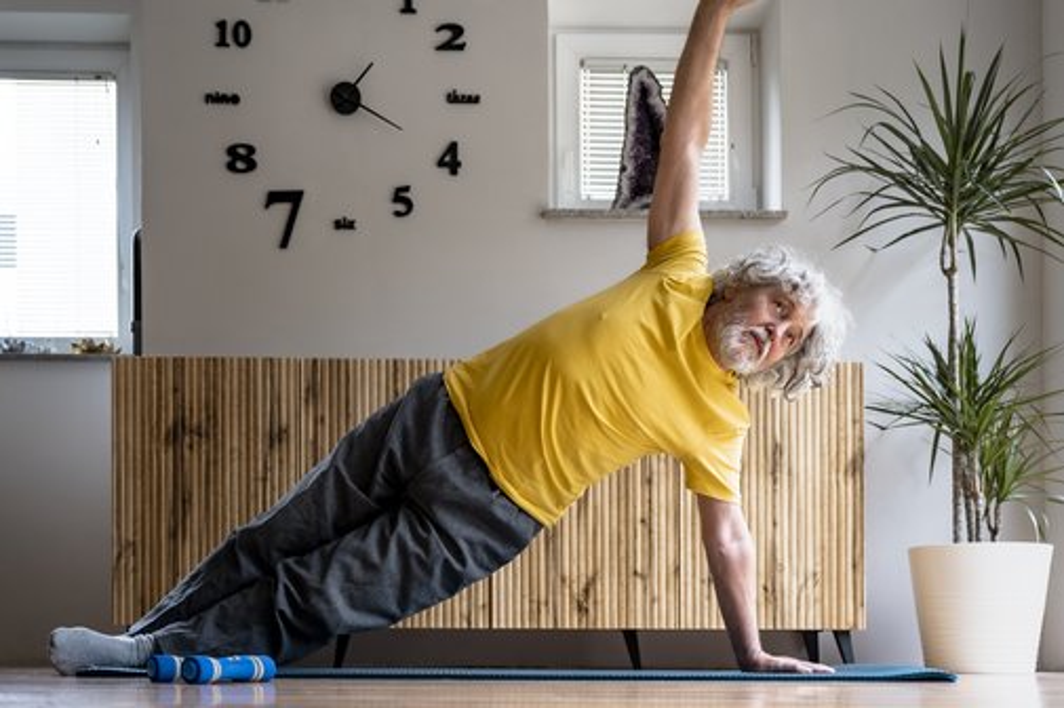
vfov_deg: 34.2
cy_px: 354
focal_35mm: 39
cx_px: 532
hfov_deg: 49.6
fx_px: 1152
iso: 320
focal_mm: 39
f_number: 3.5
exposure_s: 1/60
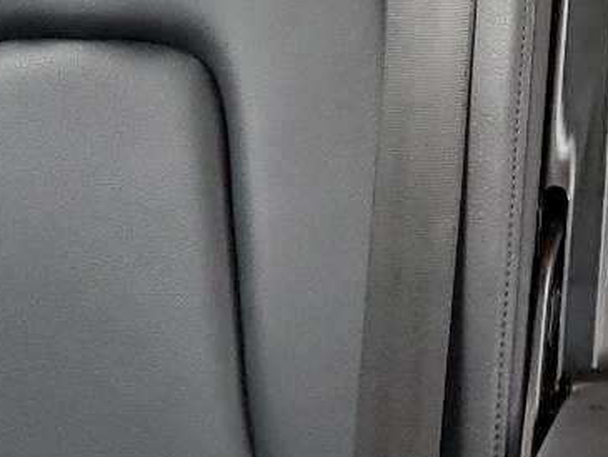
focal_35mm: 114
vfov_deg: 12.7
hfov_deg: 16.3
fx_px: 2003
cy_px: -93
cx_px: 801
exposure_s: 1/60.2
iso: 366
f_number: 1.5
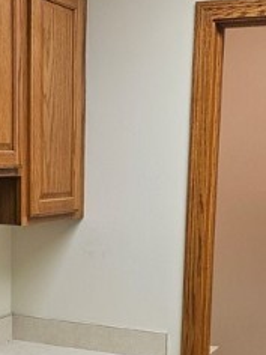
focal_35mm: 75
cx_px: 102
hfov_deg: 19.6
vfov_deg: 25.7
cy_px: 268
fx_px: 768
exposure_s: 1/120
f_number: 1.8
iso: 250
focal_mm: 5.4
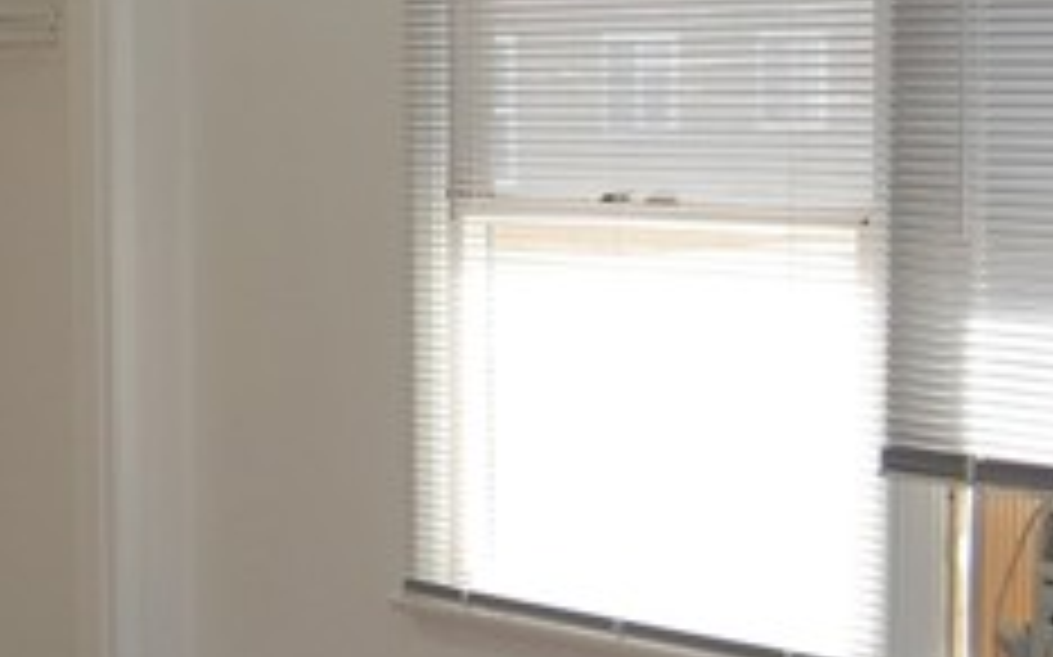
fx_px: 2639
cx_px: 135
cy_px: 274
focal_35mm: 92
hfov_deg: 22.1
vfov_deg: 14.2
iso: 400
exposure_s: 1/400
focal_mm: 22
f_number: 3.8
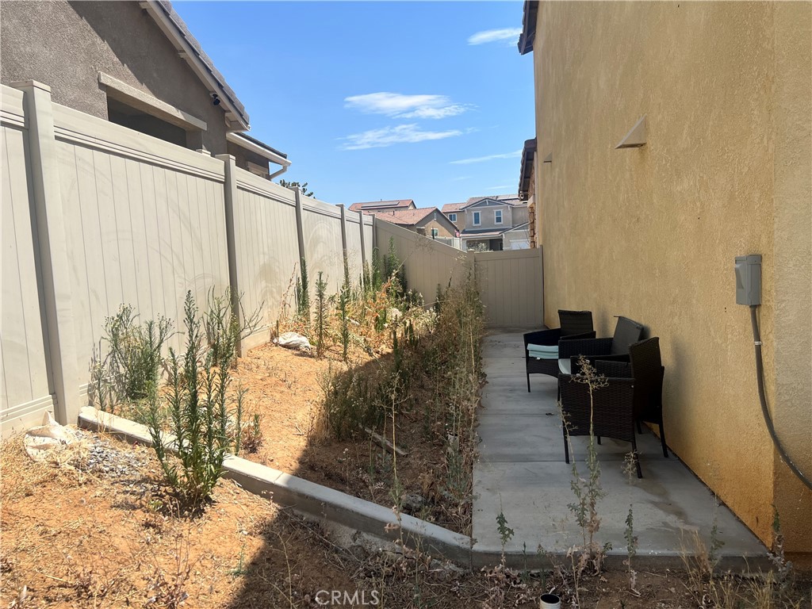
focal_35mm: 26
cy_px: 304
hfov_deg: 67.3
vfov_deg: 53.1
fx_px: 610
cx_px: 406
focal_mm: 5.7
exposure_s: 1/4444
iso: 50
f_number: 1.5
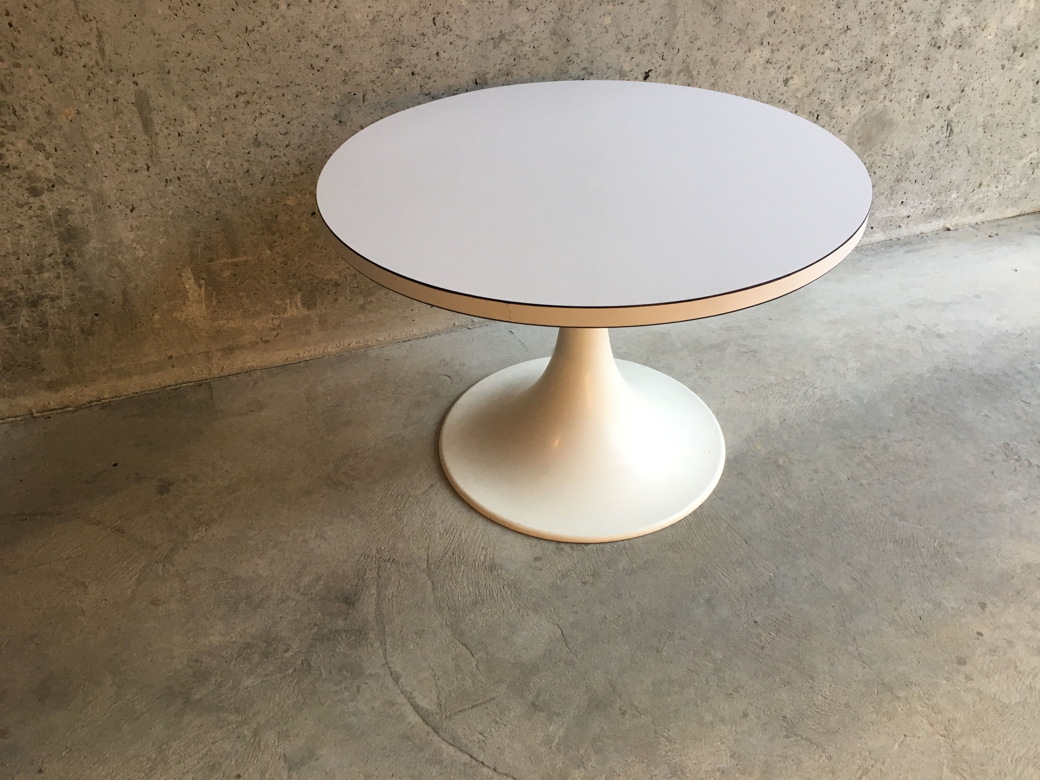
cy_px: 390
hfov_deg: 61.7
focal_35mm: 29
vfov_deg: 48.2
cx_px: 520
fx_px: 871
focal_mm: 4.15
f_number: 2.2
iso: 50
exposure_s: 1/33
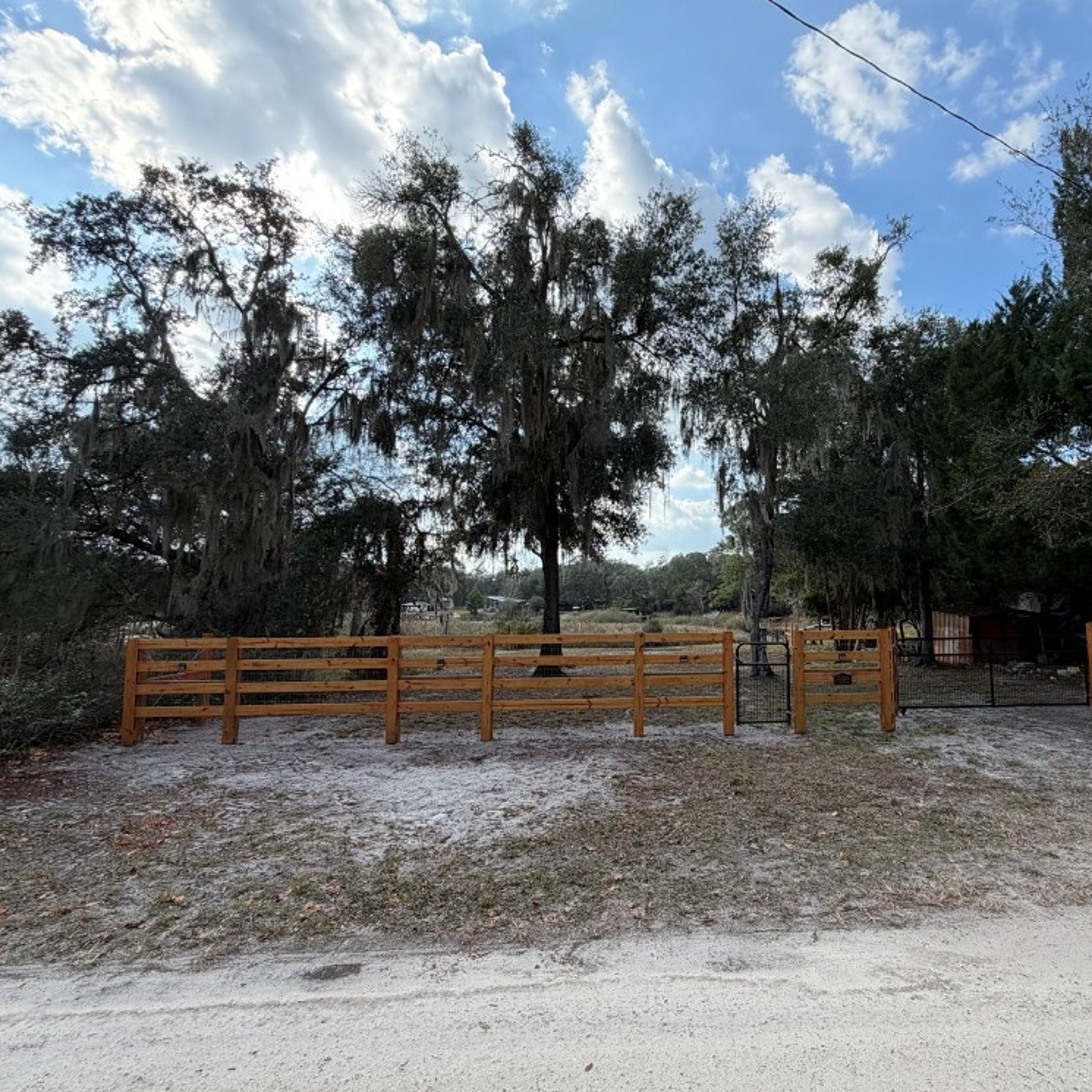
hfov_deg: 82.7
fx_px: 607
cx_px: 668
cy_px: 548
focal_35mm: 17
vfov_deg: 84.0
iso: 40
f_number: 2.2
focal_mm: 2.22
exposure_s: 1/658
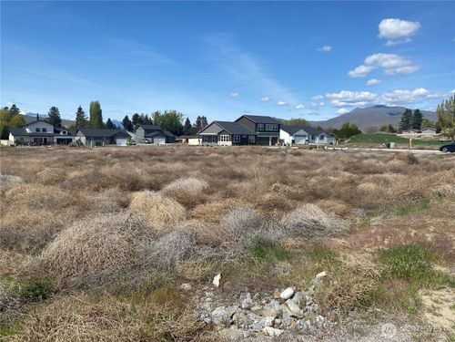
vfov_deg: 53.1
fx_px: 342
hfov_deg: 67.3
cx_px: 228
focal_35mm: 26
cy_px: 171
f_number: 1.8
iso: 32
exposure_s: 1/3984
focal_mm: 4.25
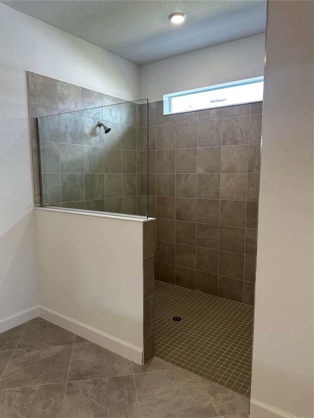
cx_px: 157
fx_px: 290
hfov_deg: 56.8
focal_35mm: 24
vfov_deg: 71.6
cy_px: 209
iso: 125
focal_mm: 6.86
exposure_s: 1/120
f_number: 1.78
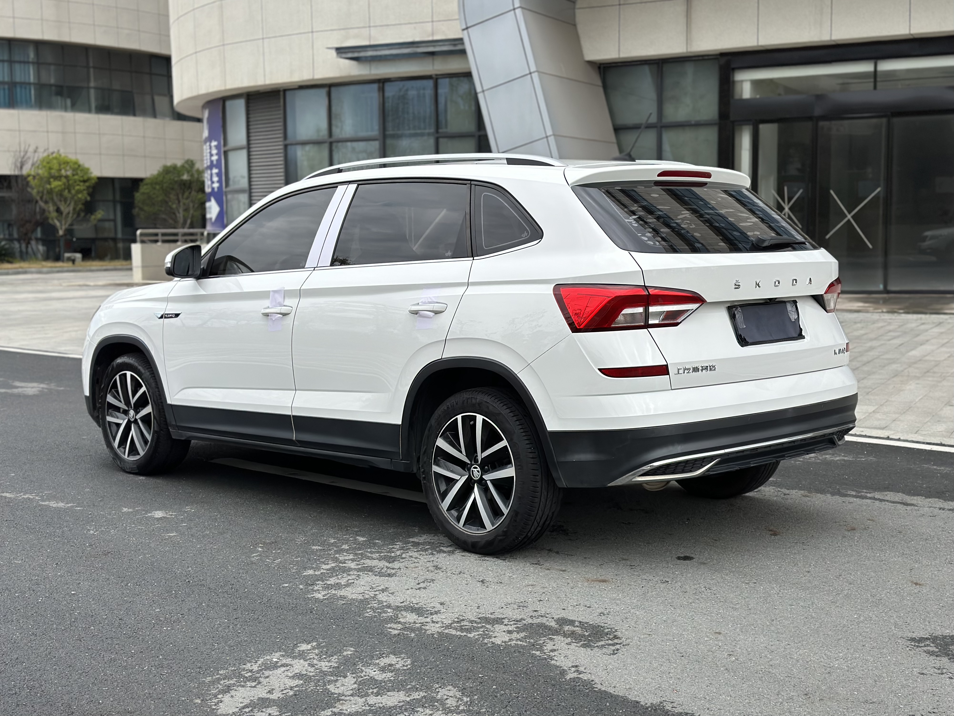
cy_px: 358
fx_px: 1323
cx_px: 477
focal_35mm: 48
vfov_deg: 30.3
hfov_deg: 39.7
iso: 100
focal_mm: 6.86
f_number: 1.78
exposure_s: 1/4016
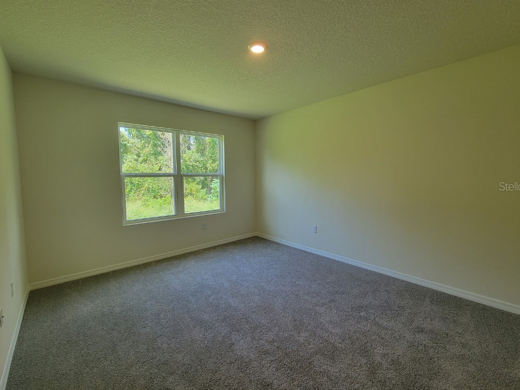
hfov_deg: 102.0
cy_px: 186
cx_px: 271
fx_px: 210
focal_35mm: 14
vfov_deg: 85.6
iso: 64
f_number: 2.2
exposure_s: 1/60
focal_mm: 2.2
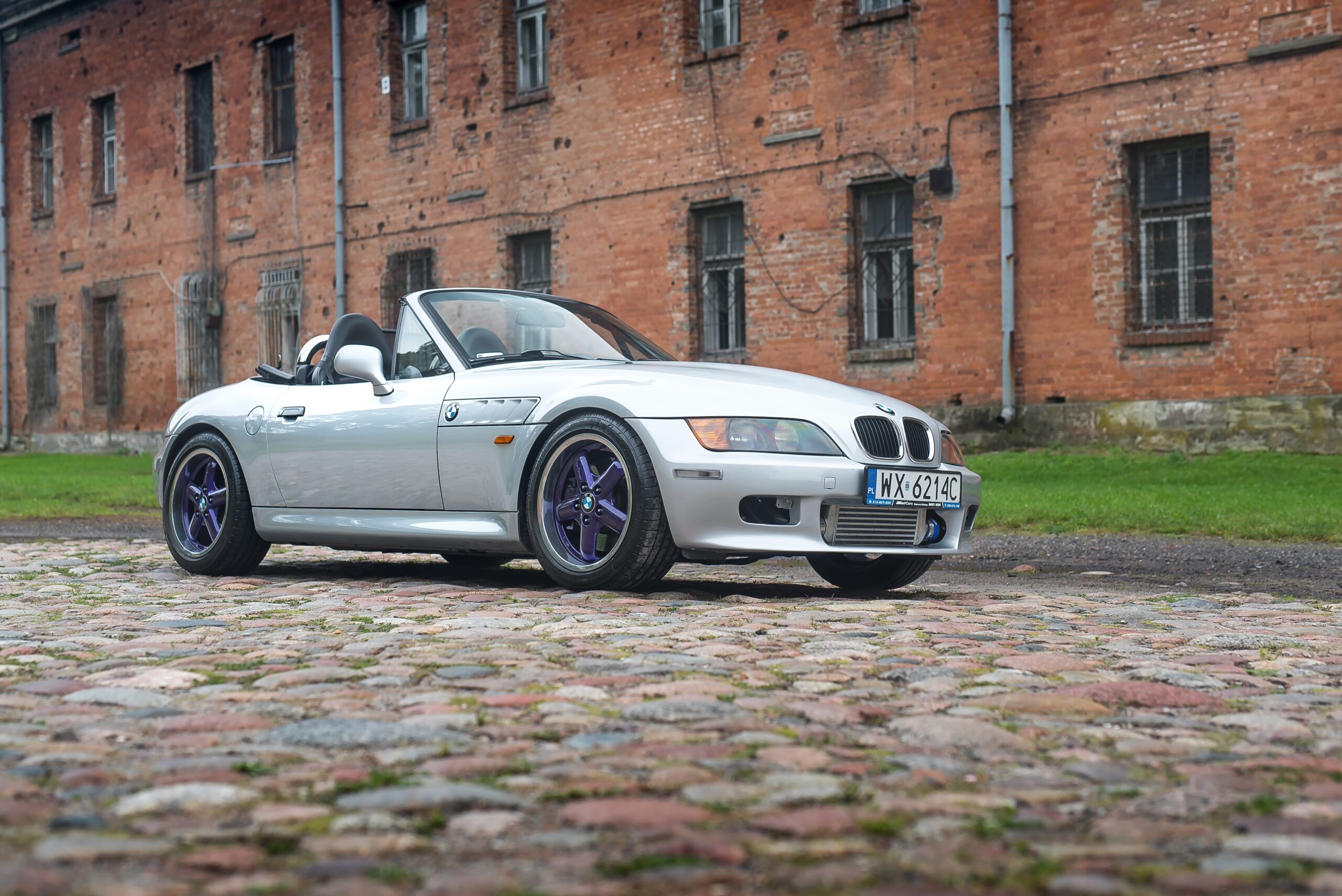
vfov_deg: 27.0
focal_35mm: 50
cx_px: 671
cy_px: 448
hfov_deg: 39.6
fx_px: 1865
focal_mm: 50
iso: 160
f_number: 3.5
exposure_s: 1/250
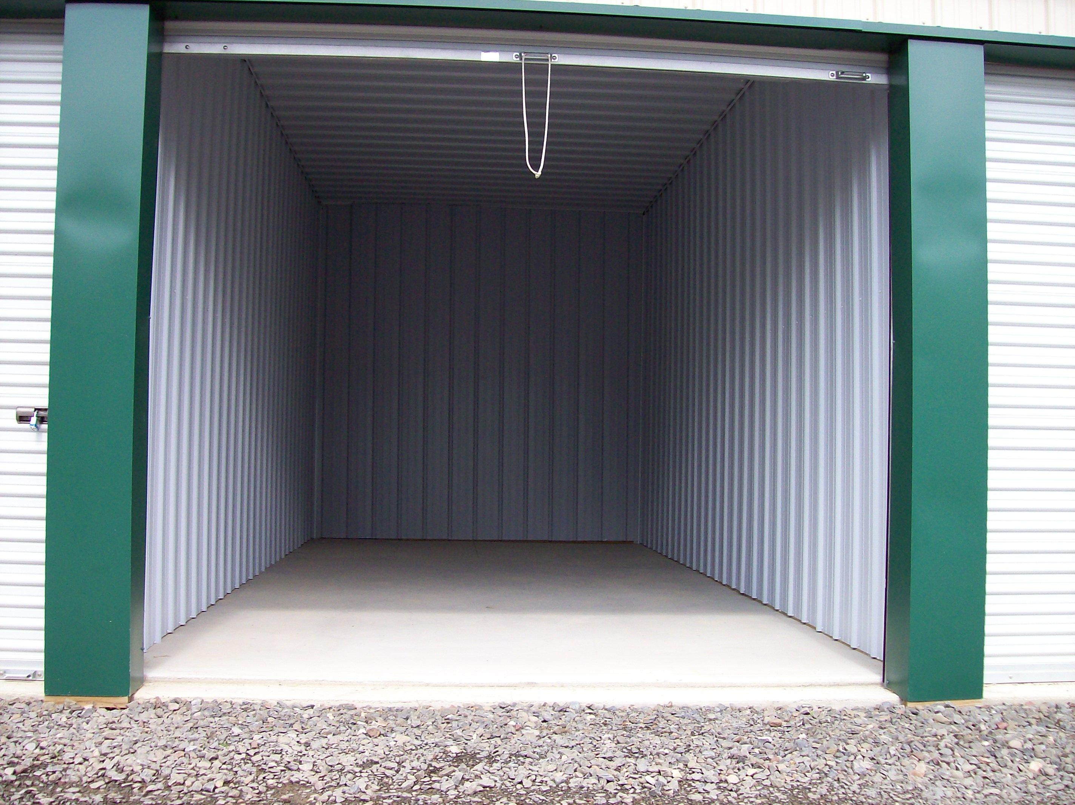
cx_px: 538
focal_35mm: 36
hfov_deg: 51.4
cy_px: 402
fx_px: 1118
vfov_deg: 39.6
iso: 80
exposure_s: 1/657
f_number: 2.7
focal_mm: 6
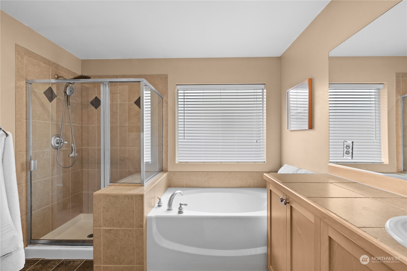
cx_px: 204
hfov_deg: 96.7
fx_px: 181
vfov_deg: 73.7
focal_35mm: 16
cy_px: 136
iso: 640
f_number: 9
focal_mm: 16
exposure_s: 1/13
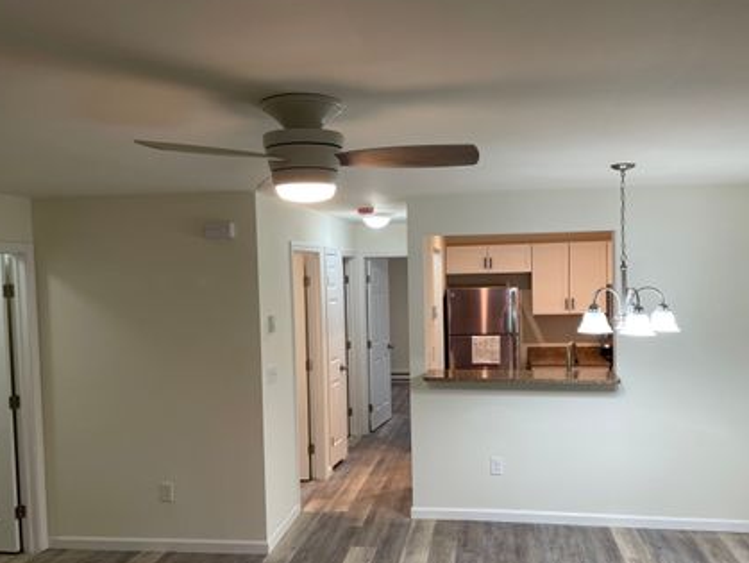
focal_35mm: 31
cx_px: 395
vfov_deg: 45.4
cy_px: 310
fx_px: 671
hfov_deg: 58.3
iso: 64
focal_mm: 4.2
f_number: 1.6
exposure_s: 1/60
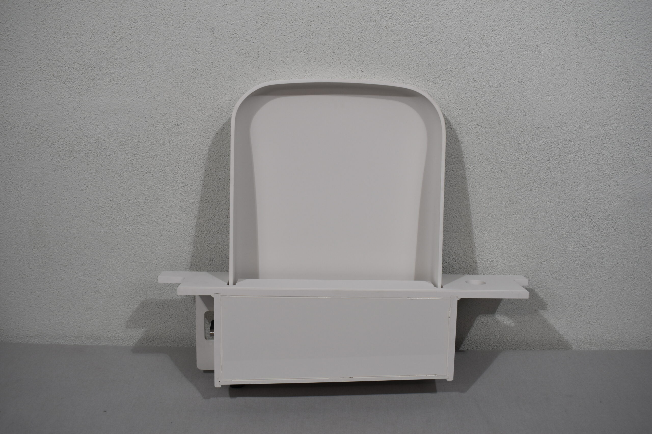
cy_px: 217
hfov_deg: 55.1
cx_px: 326
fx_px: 625
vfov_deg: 38.4
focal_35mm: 34
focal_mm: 23
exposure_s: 1/125
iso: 250
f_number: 5.6
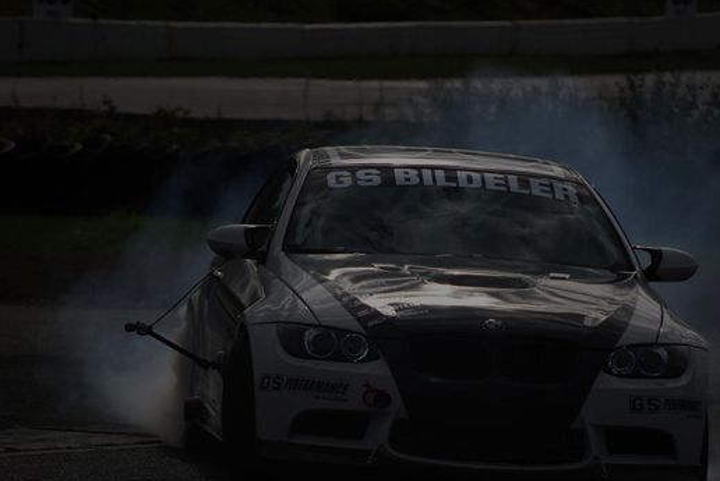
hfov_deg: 5.5
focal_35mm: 372
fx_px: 7446
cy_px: 294
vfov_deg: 3.7
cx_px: 445
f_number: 5.6
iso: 100
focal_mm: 200
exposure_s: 1/1000
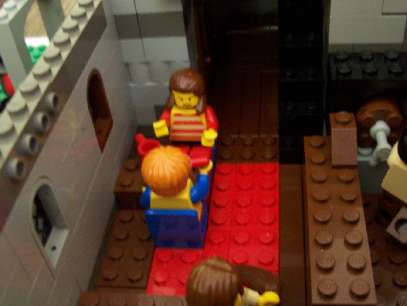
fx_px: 506
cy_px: 166
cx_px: 207
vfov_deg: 33.6
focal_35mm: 43
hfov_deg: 43.8
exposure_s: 1/8
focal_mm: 5.6
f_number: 2.8
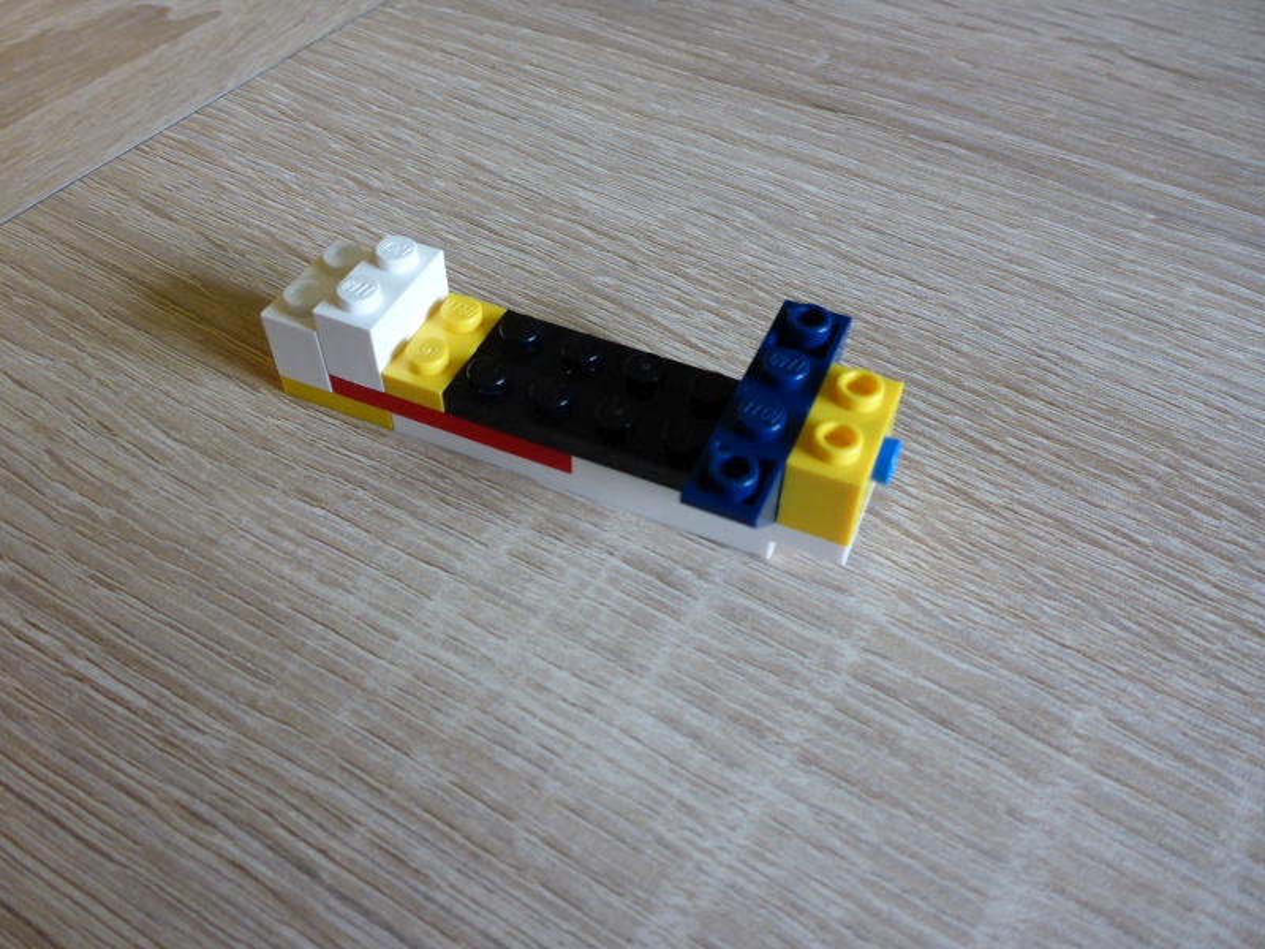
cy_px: 474
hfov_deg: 63.4
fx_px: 1023
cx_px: 632
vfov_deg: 49.7
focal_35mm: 28
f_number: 3.3
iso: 400
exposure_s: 1/60
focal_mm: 4.9
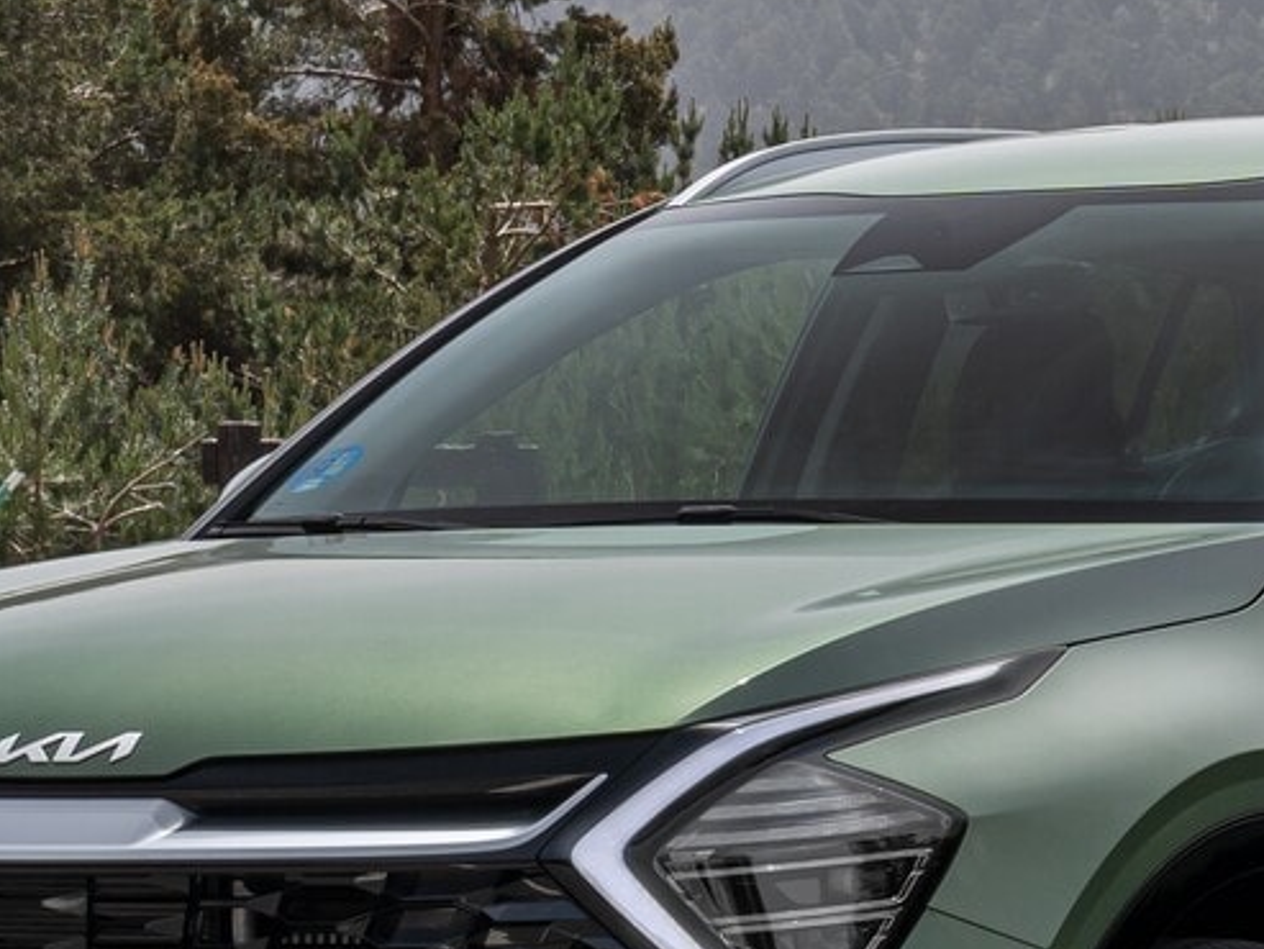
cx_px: 941
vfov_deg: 6.4
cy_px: 675
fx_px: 8474
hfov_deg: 8.5
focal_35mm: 232
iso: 100
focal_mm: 62
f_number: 10
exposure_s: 1/60
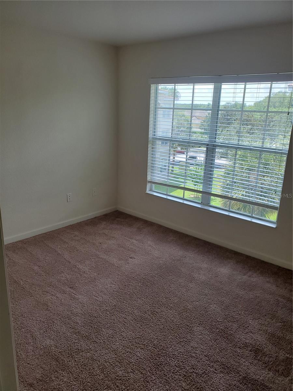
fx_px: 293
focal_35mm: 26
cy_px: 196
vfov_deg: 67.3
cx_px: 146
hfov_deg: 53.1
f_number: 2.4
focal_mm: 4.3
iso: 50
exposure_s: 1/163
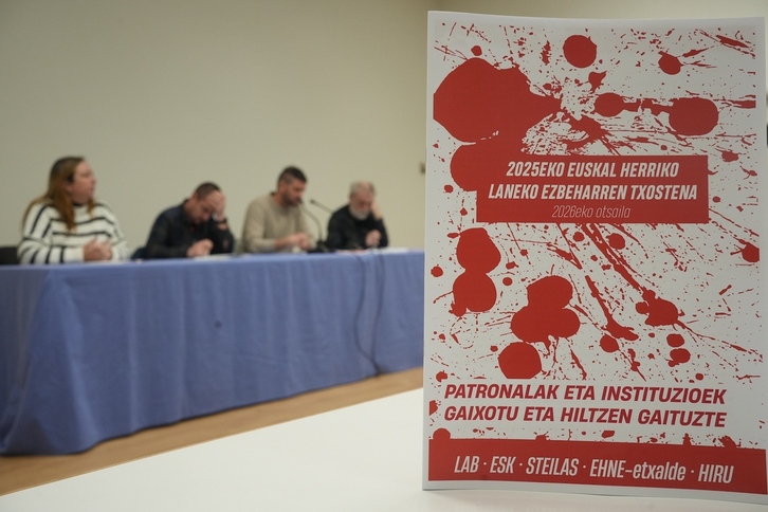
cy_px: 256
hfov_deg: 54.4
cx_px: 384
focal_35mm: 35
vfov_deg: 37.9
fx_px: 747
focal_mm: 35
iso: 2500
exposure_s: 1/125
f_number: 9
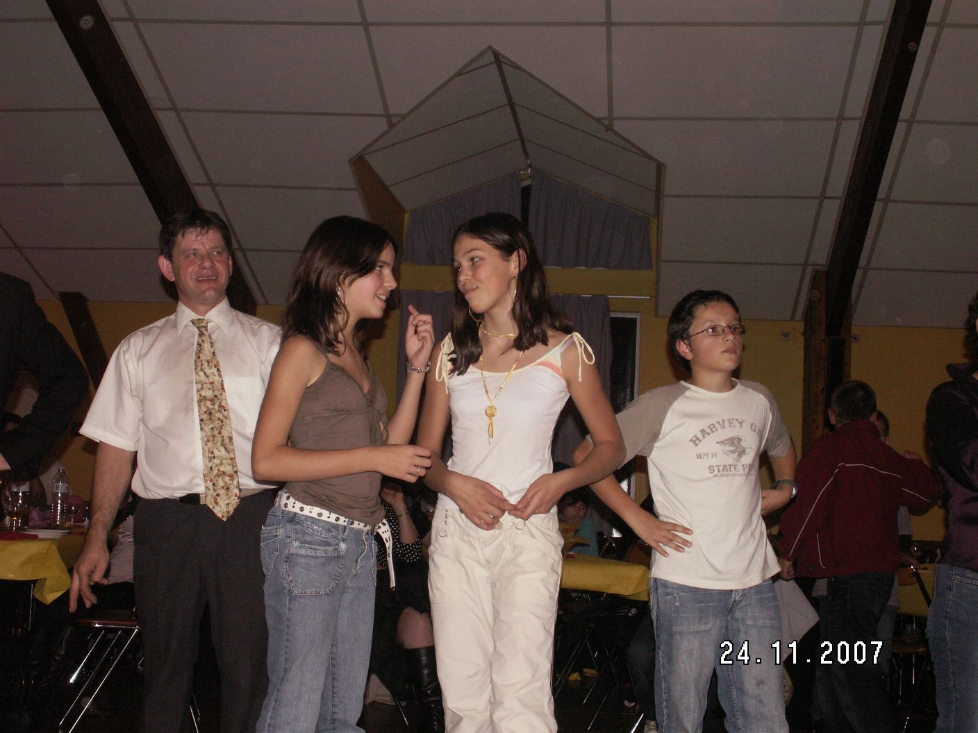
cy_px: 366
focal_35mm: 43
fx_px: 1215
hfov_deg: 43.9
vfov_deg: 33.6
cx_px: 489
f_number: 2.8
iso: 160
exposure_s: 1/40
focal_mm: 7.19
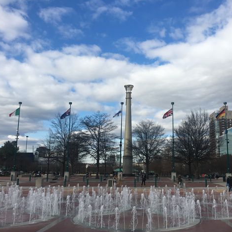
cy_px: 117
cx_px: 138
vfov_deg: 47.2
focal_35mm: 35
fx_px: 265
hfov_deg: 47.0
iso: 25
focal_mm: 4.15
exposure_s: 1/1637
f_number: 2.2
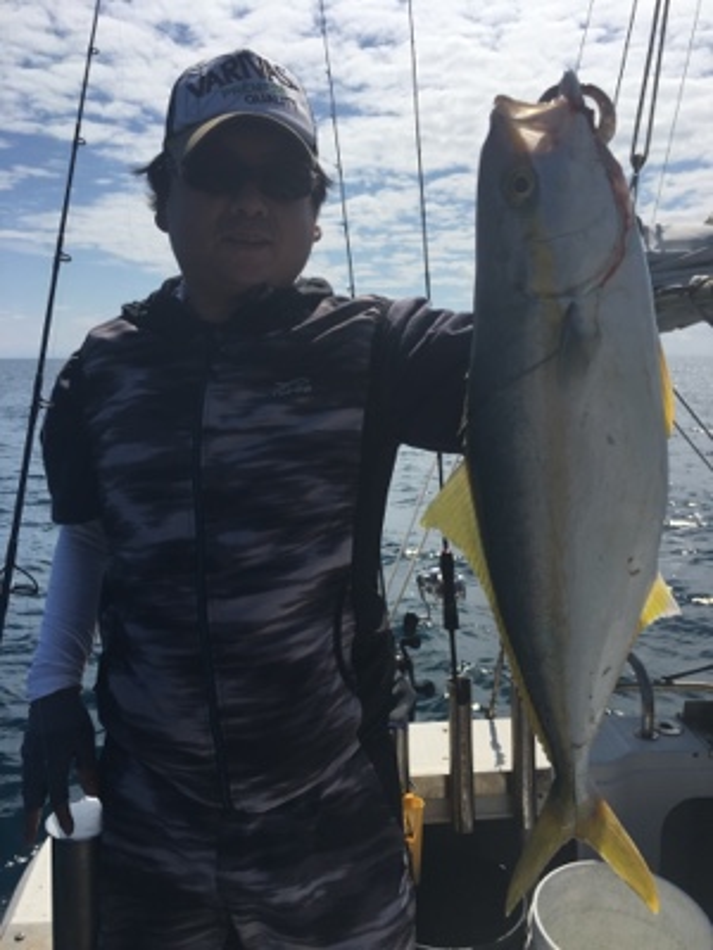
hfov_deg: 48.2
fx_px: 796
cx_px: 356
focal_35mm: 29
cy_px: 475
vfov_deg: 61.7
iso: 25
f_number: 2.2
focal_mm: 4.15
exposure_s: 1/3497
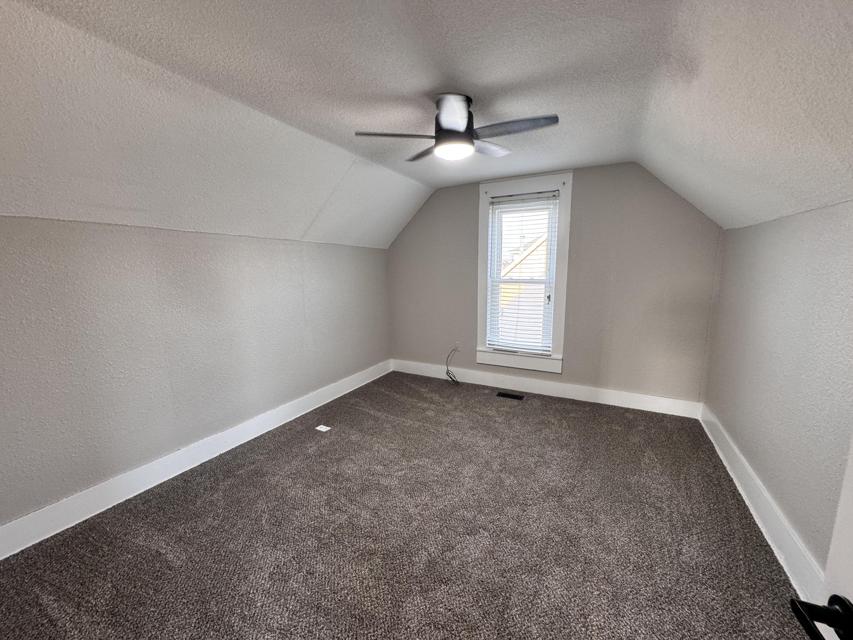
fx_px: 345
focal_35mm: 14
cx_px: 426
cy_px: 320
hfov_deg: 102.1
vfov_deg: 85.7
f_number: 2.2
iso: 200
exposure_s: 1/60
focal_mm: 2.22
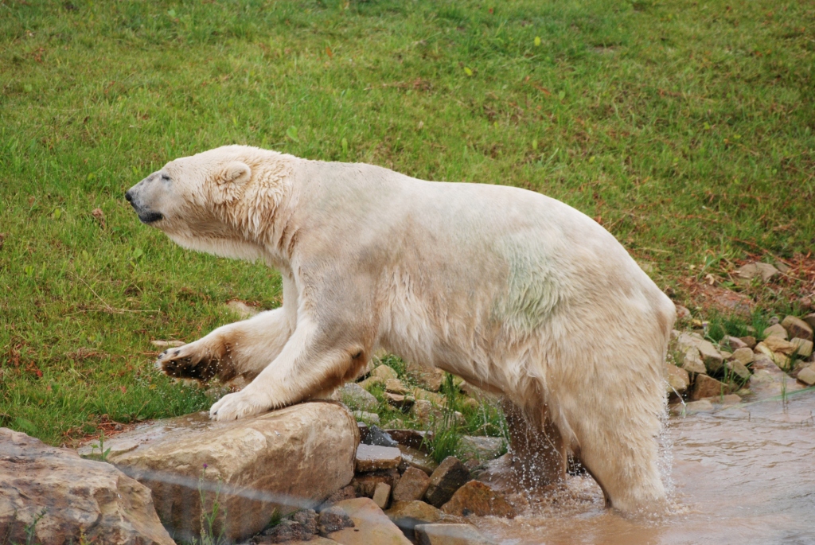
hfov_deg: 6.2
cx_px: 408
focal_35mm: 330
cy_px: 272
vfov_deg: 4.2
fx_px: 7478
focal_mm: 220
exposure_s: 1/500
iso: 360
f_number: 5.3
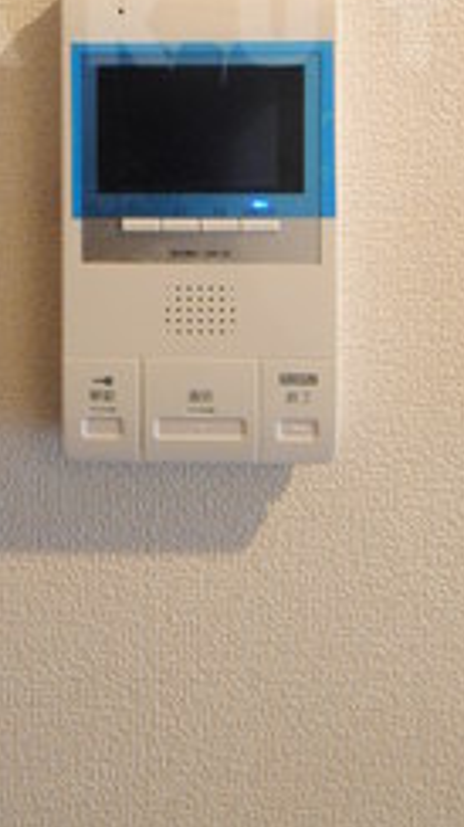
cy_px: 27
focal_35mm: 33
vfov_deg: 50.0
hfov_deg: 34.6
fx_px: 723
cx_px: 98
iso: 800
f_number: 4.5
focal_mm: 8
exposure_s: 1/15
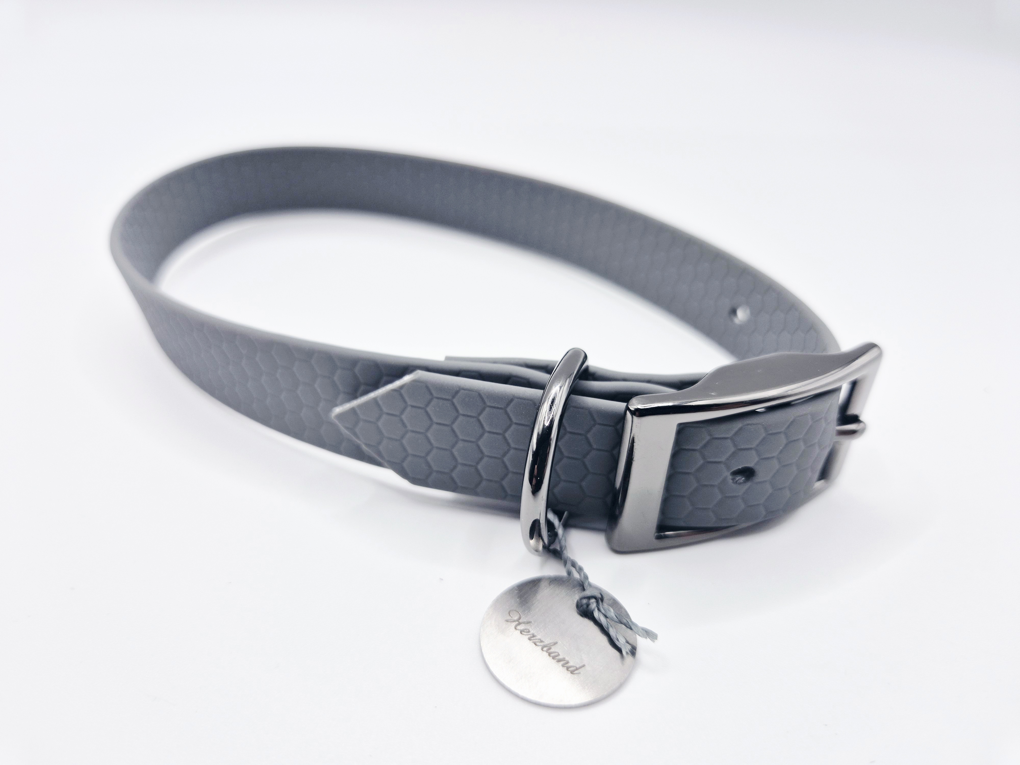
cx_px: 510
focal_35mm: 23
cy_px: 382
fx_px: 678
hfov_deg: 73.9
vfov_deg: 58.9
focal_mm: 5.4
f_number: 1.8
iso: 32
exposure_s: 1/141
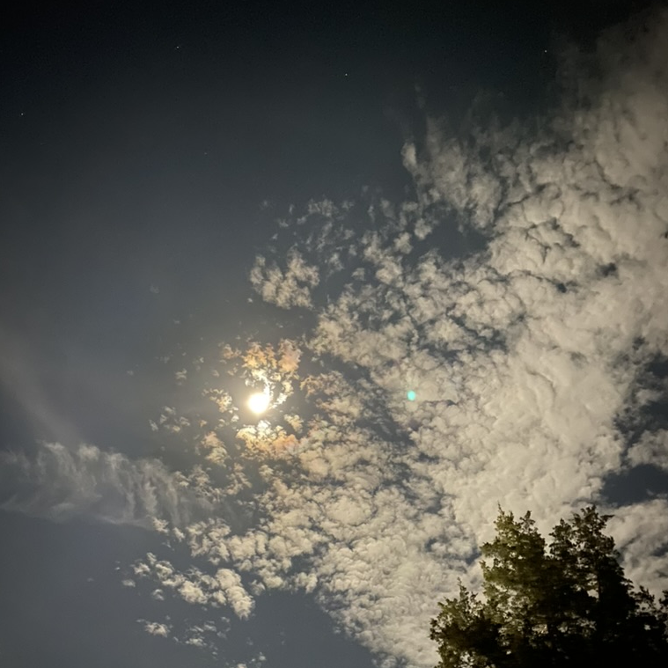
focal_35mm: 31
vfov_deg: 52.2
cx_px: 336
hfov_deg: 52.5
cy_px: 399
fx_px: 677
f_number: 1.8
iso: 800
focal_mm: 4.25
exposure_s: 1/2
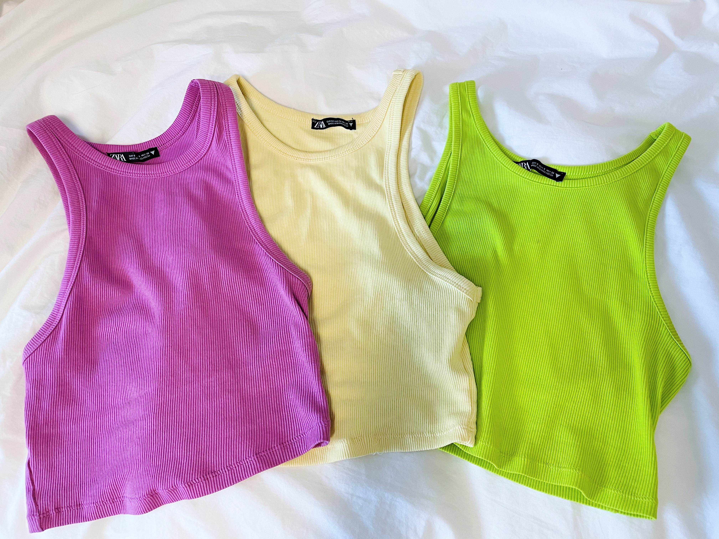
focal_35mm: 26
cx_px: 360
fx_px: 540
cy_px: 270
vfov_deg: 53.1
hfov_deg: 67.3
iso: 80
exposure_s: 1/60
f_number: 1.6
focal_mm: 4.2
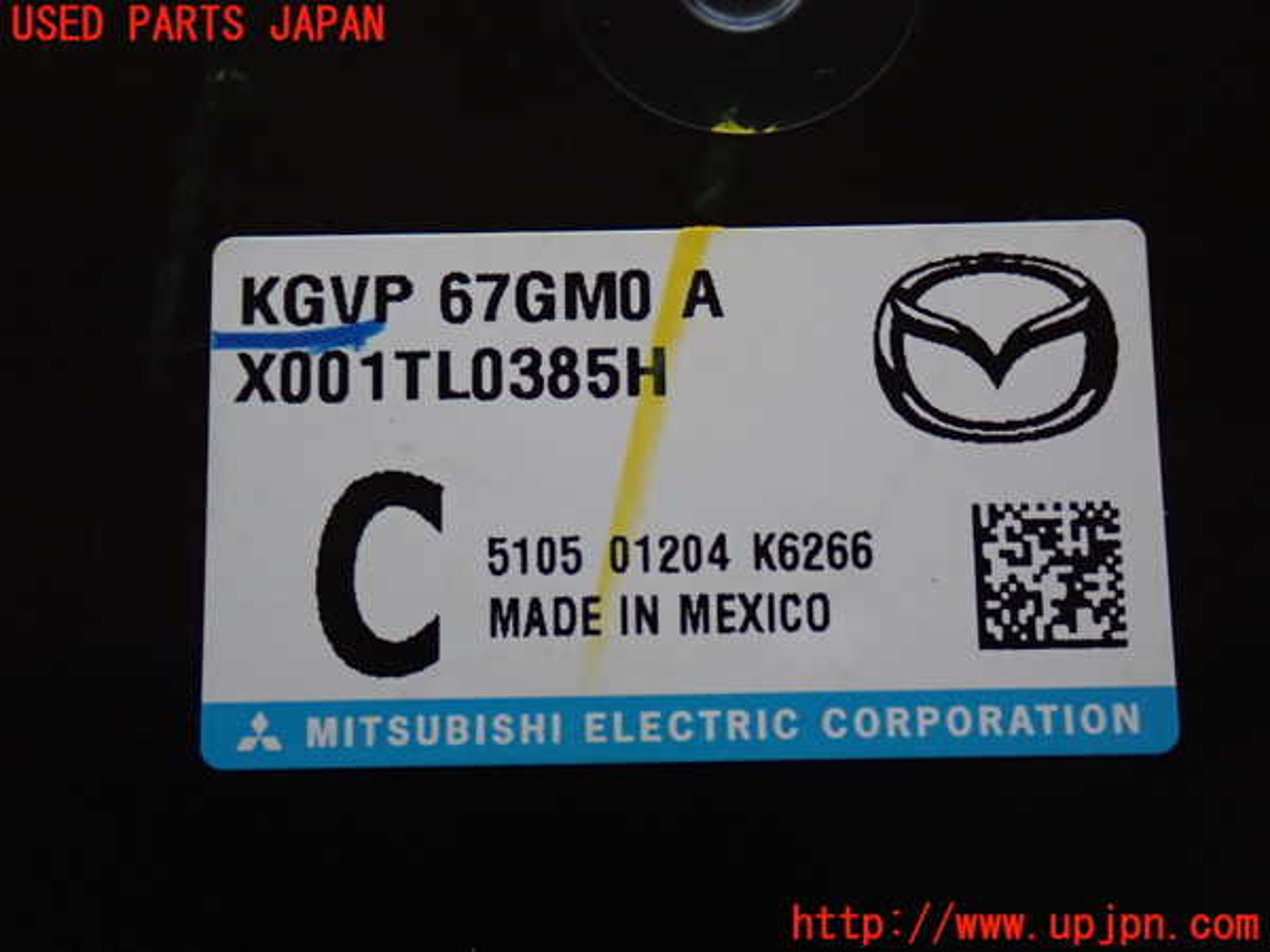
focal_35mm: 62
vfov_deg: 23.7
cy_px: 476
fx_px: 2275
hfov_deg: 31.2
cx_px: 635
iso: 800
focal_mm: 11.09
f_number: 3.6
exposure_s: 1/50
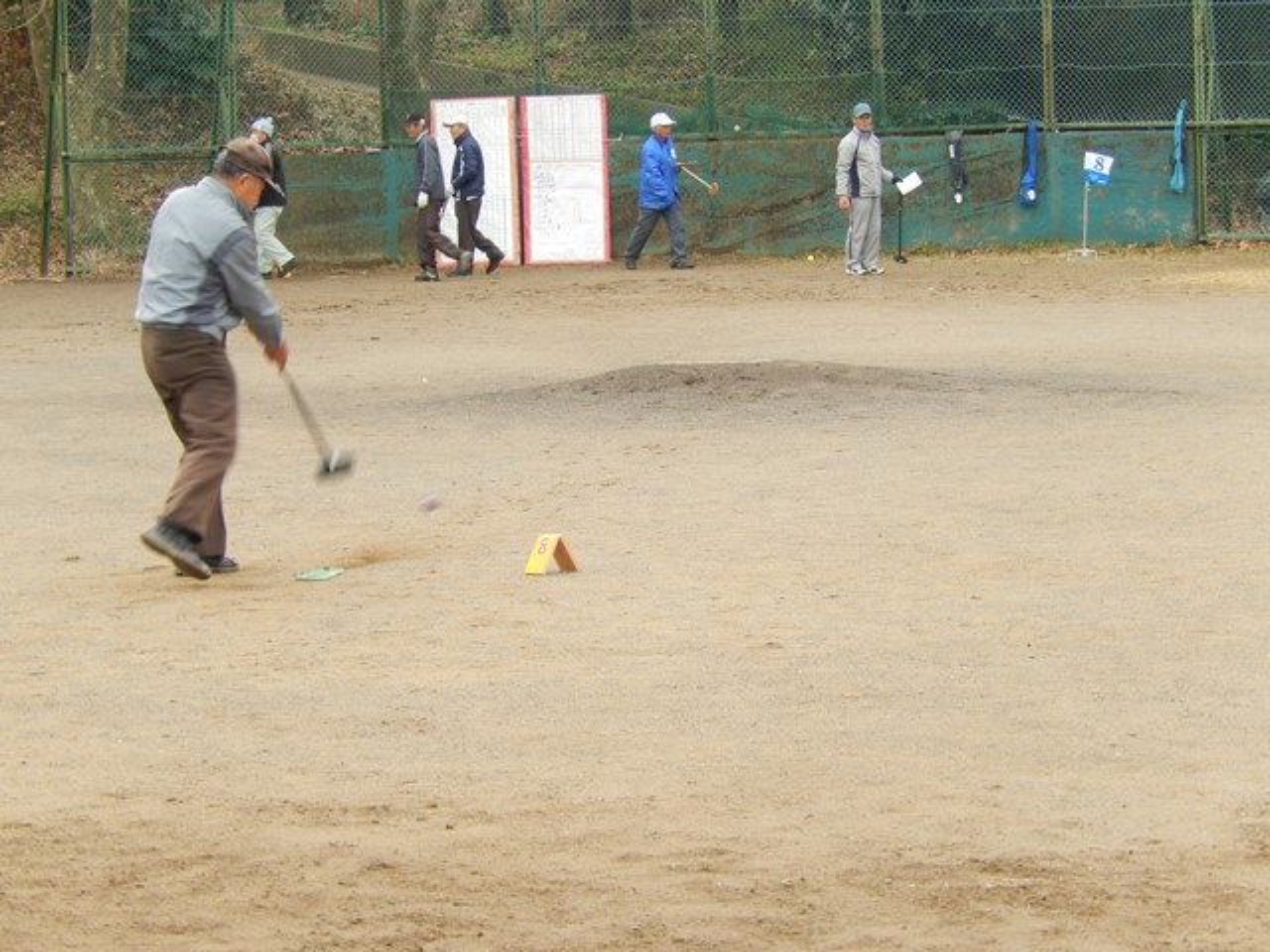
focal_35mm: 134
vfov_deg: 11.1
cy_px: 476
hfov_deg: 14.7
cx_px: 635
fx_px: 4916
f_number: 5.6
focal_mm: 24.1
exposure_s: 1/50
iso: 125
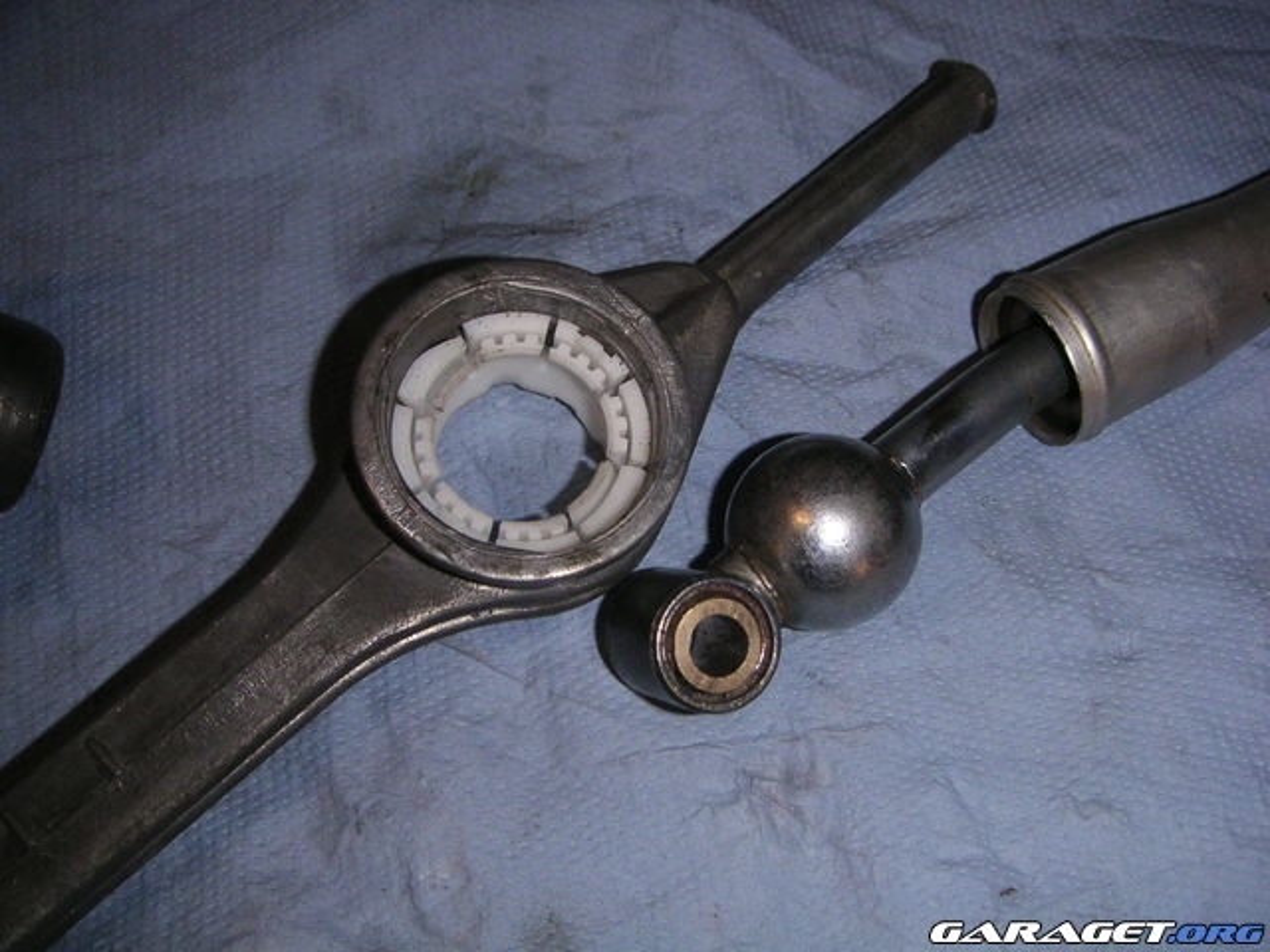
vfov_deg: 37.7
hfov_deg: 49.0
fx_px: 1394
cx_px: 635
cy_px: 476
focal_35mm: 38
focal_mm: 6
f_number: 6.7
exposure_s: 1/45
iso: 160
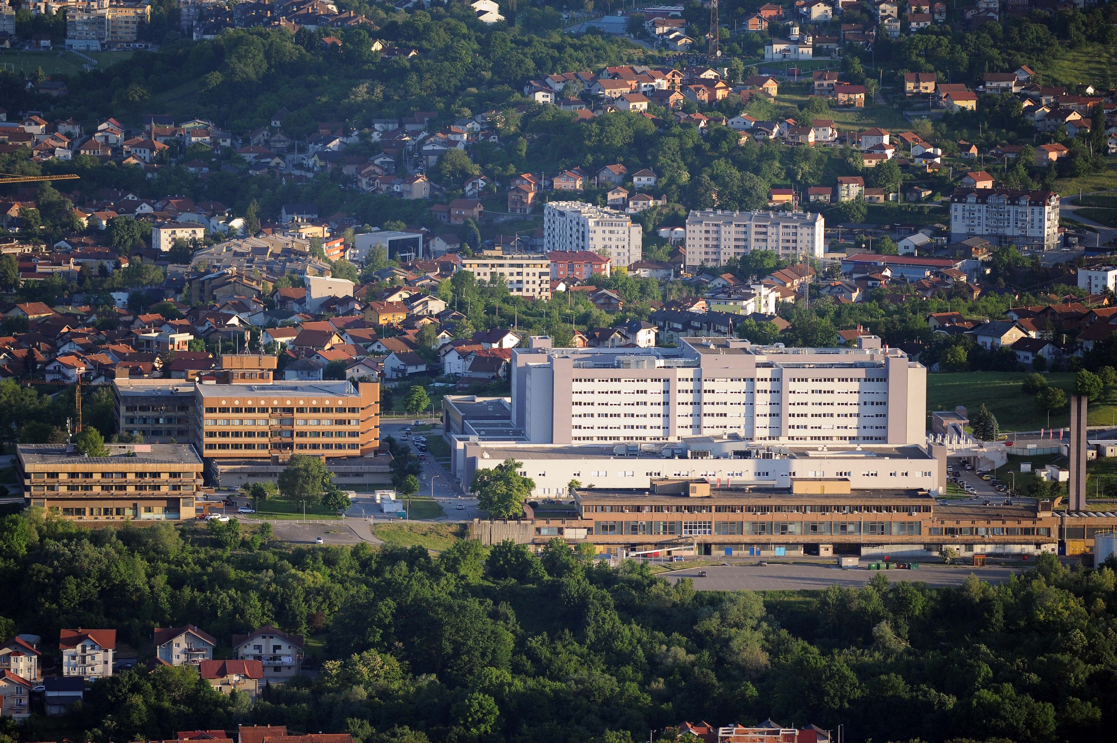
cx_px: 558
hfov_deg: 6.9
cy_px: 372
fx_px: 9302
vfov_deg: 4.6
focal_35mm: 300
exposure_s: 1/2000
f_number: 4
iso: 800
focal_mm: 300
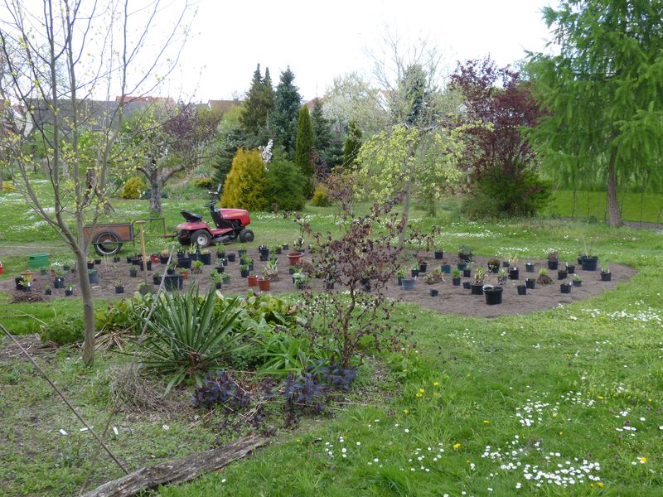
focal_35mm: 36
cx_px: 332
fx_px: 690
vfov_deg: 39.7
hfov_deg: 51.4
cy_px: 248
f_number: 4
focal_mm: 6.3
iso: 100
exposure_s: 1/160
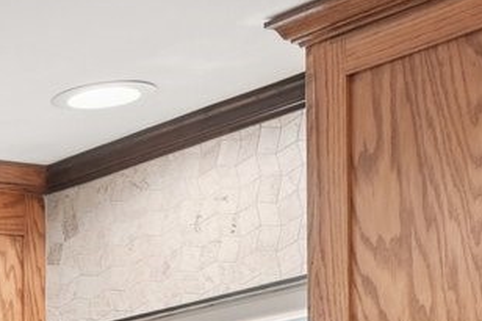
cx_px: -715
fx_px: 1780
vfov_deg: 9.5
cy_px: 674
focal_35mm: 133
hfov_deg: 12.0
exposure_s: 1/8
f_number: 8
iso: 400
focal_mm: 20
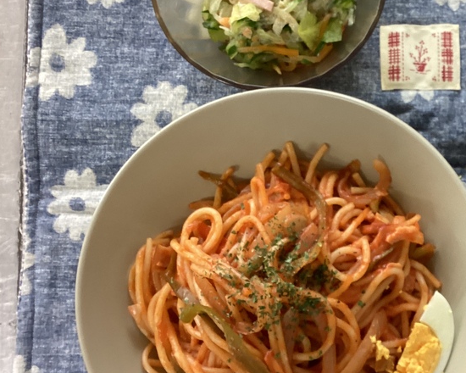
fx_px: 759
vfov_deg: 27.6
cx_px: 408
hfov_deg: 32.7
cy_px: 203
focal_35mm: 55
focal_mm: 3.3
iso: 320
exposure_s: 1/60
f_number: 2.4
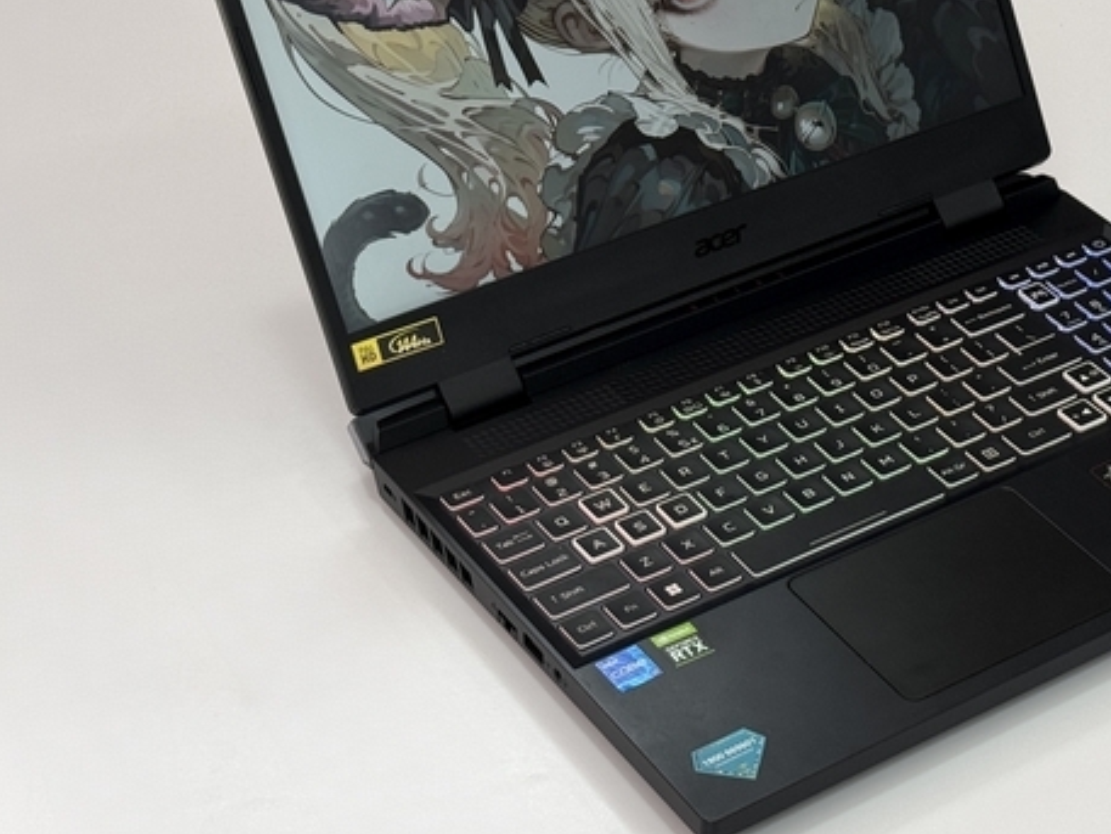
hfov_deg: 23.1
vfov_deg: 17.5
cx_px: 771
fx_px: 2697
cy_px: 248
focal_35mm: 84
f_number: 1.78
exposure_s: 1/121
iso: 50
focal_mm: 6.76
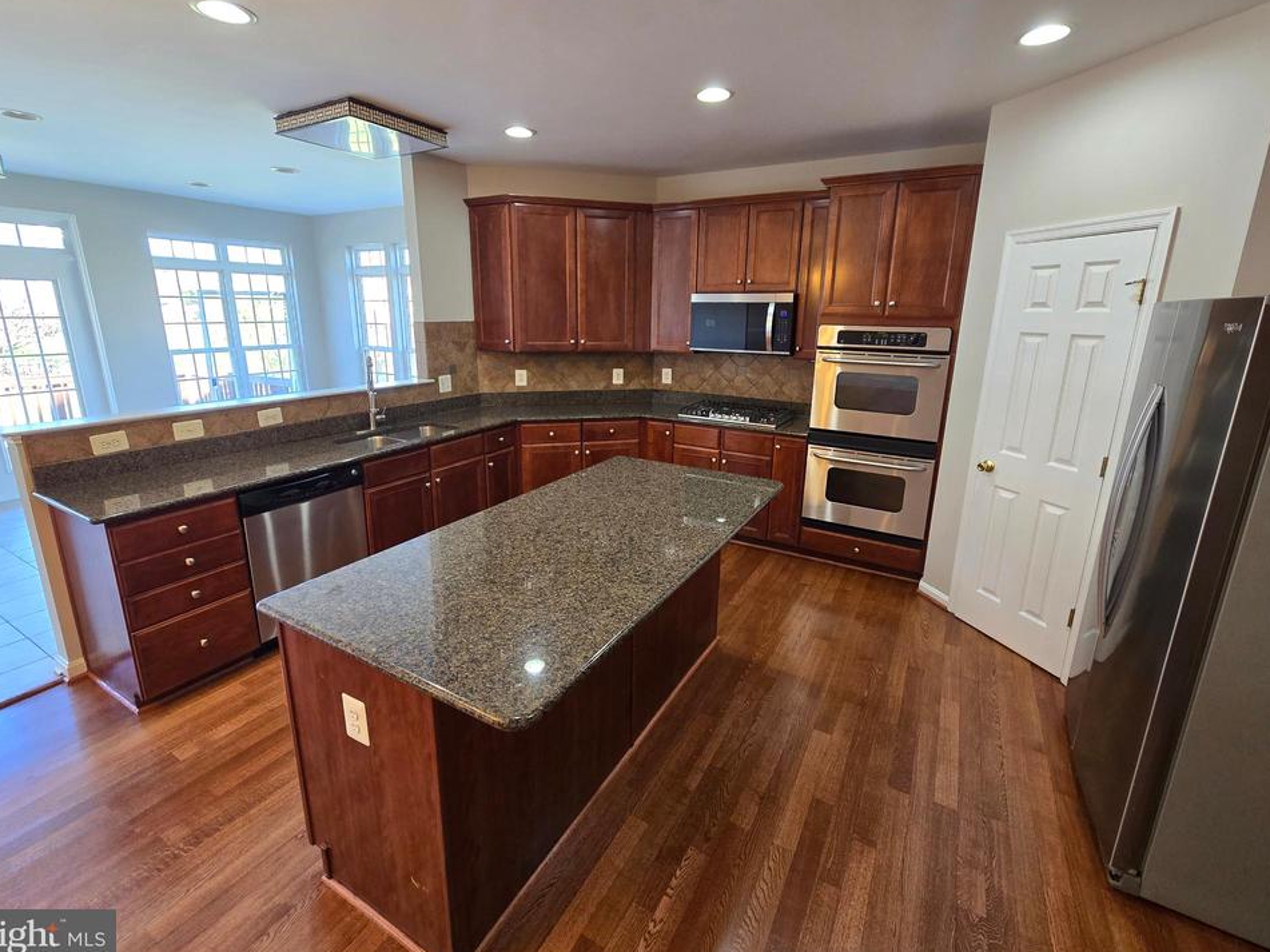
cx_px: 633
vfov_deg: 85.6
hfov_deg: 102.1
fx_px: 514
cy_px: 451
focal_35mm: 14
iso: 200
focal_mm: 2.2
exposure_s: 1/60
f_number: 2.2
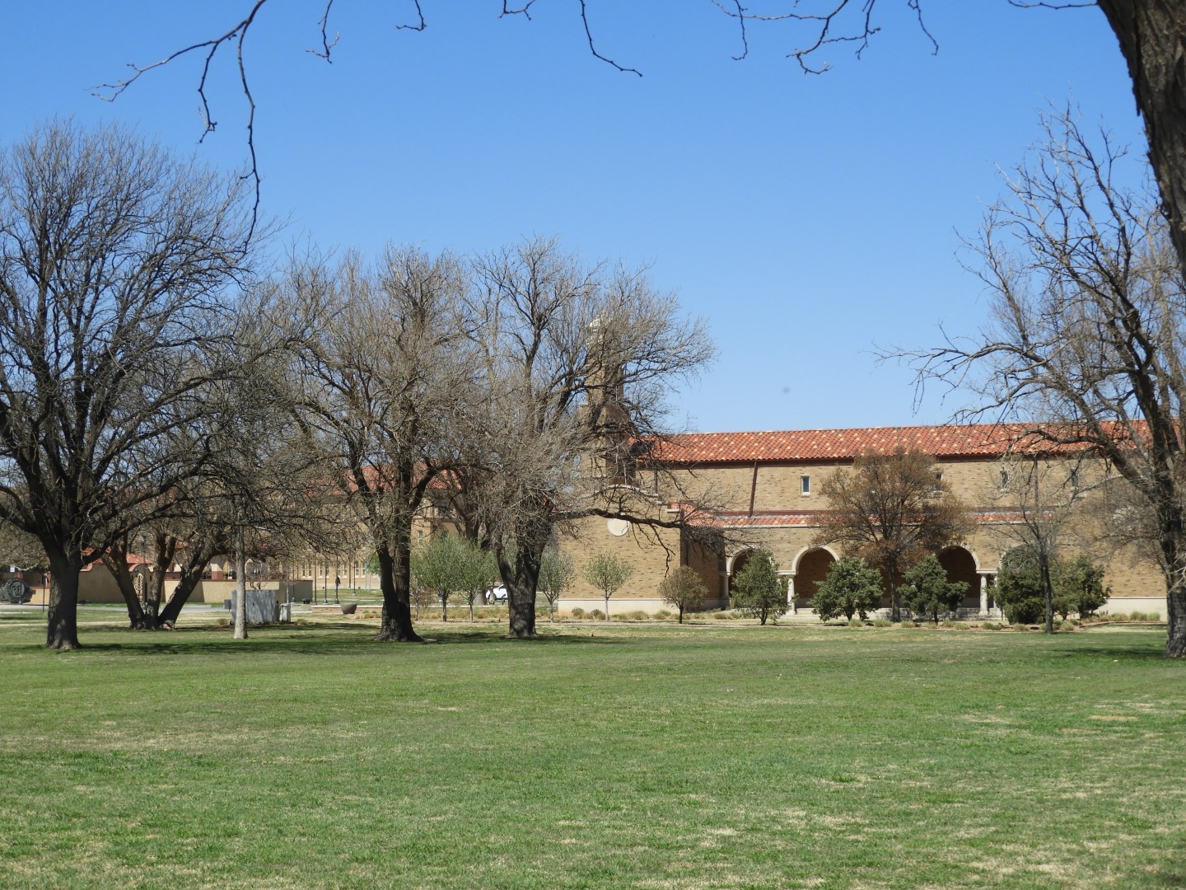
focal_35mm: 65
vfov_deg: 22.6
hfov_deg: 29.8
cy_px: 445
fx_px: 2227
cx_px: 593
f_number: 4.2
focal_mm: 11.6
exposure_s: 1/800
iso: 100
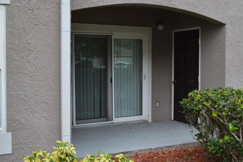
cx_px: 130
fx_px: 297
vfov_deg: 30.5
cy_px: 73
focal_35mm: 44
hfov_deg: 44.5
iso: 400
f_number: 5
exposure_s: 1/100
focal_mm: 26
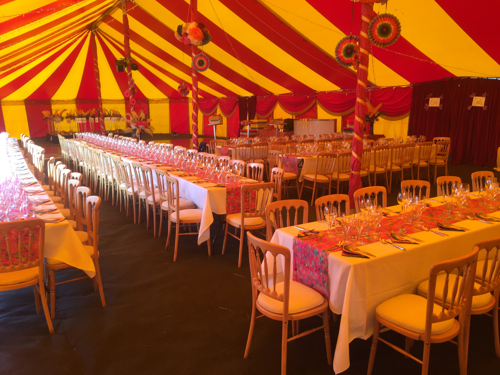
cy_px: 188
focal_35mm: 29
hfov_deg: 61.7
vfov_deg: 48.2
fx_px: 419
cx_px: 250
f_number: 2.2
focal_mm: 4.15
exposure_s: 1/50
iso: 40
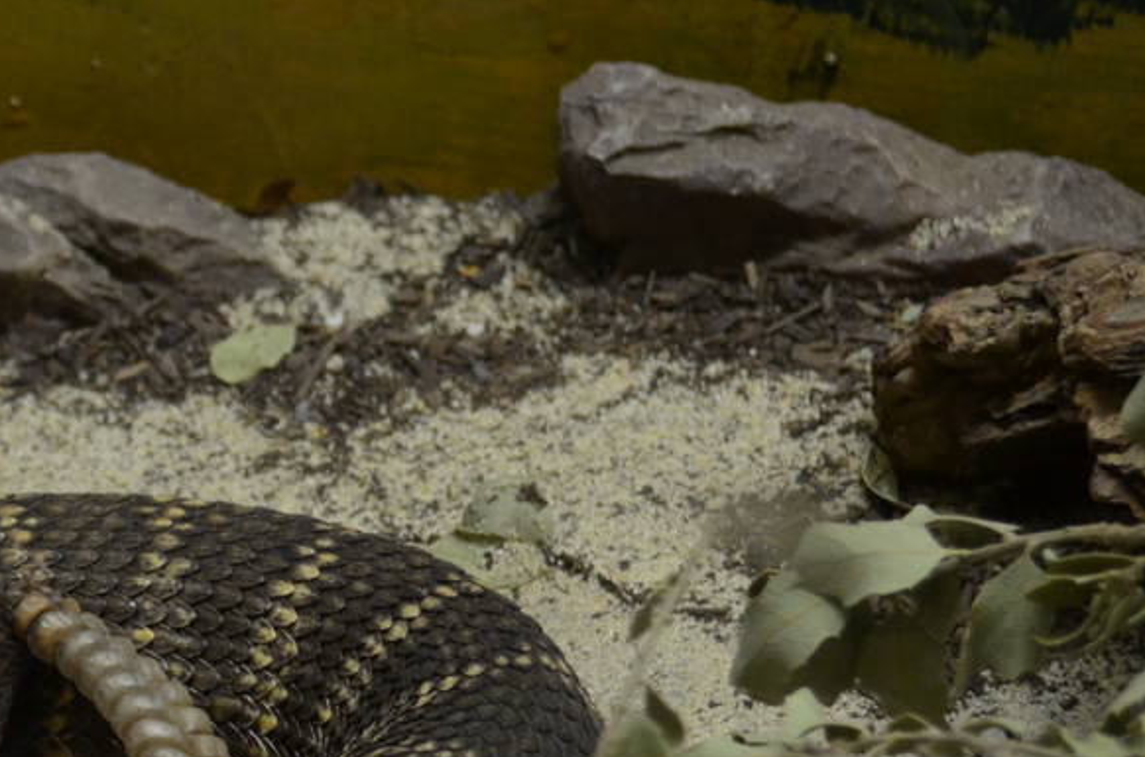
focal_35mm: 144
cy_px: 647
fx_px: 4581
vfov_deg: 9.4
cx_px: -161
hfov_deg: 13.9
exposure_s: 1/30
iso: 800
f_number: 5
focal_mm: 35
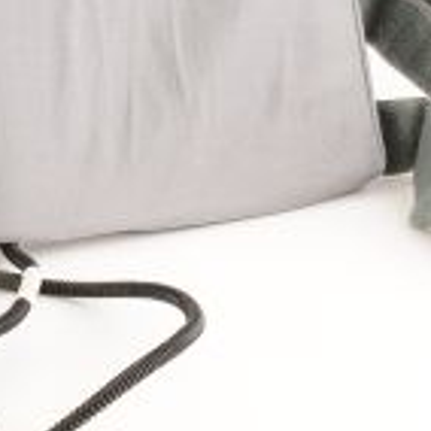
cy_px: 138
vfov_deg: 9.8
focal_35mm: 179
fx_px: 2521
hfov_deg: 9.2
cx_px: -419
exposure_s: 1/125
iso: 1600
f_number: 9
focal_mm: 50
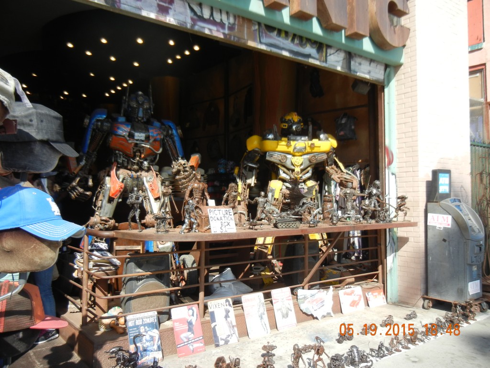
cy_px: 184
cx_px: 245
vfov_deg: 46.8
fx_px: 425
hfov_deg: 60.0
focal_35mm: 30
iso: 160
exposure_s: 1/691
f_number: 3.5
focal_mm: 5.4
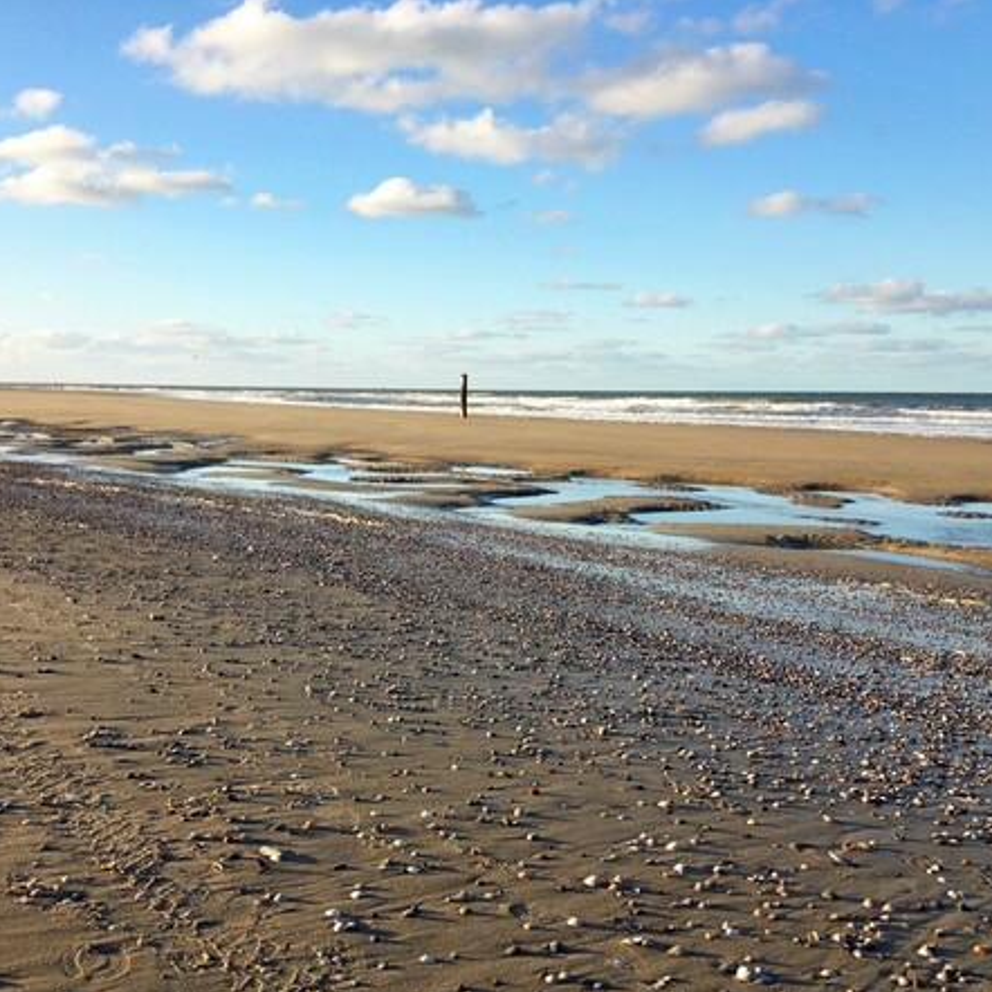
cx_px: 451
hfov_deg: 40.0
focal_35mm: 42
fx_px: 1362
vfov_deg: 40.0
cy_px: 500
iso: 50
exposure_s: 1/1200
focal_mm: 4.28
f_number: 2.4
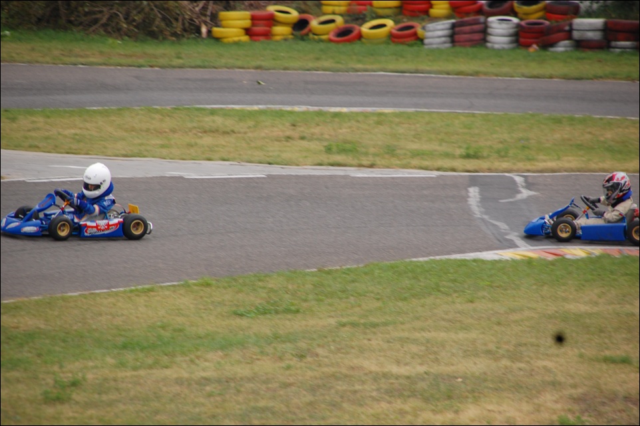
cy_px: 213
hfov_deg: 6.9
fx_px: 5330
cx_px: 320
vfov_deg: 4.6
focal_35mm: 300
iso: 400
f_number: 6.3
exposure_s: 1/200
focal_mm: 200
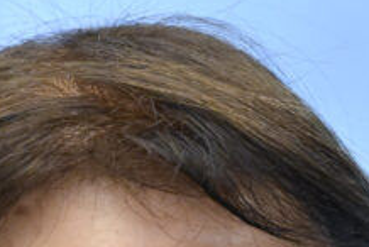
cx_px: 91
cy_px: 554
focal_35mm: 821
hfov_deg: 2.5
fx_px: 8426
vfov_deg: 1.7
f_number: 5.6
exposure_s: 1/250
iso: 5000
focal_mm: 175
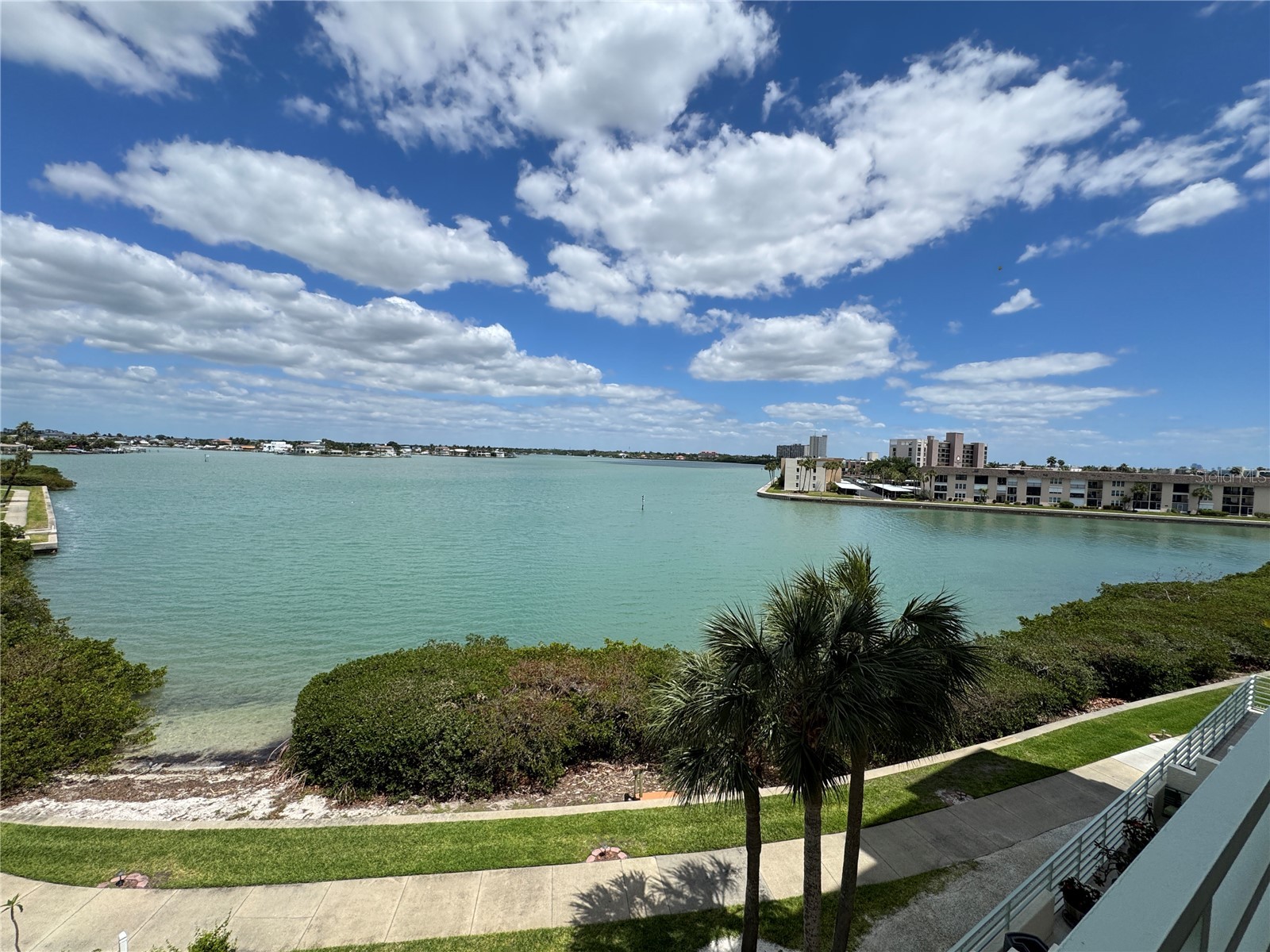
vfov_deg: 85.7
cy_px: 476
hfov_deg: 102.1
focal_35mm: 14
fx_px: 514
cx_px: 635
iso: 50
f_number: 2.2
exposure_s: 1/2985
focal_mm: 2.22
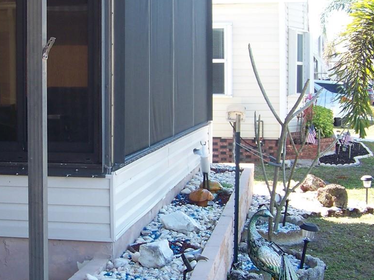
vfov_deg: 19.9
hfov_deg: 26.0
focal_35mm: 74
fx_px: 800
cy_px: 128
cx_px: 95
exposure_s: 1/125
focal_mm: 5.85
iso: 64
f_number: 2.8
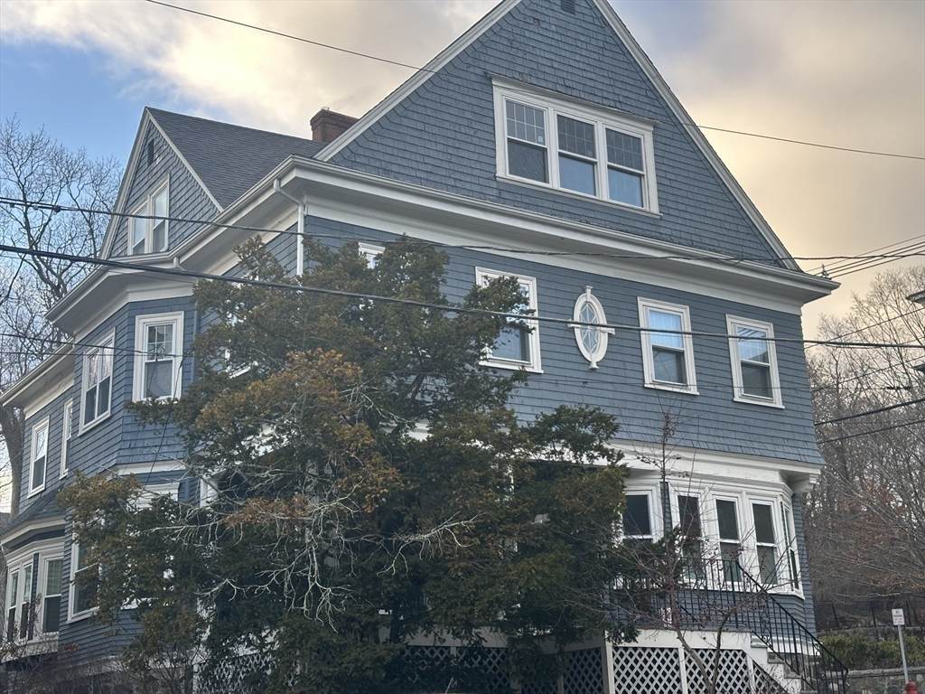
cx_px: 462
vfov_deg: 30.3
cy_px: 347
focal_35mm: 48
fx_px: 1283
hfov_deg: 39.7
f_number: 1.78
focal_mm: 6.86
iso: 50
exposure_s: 1/156
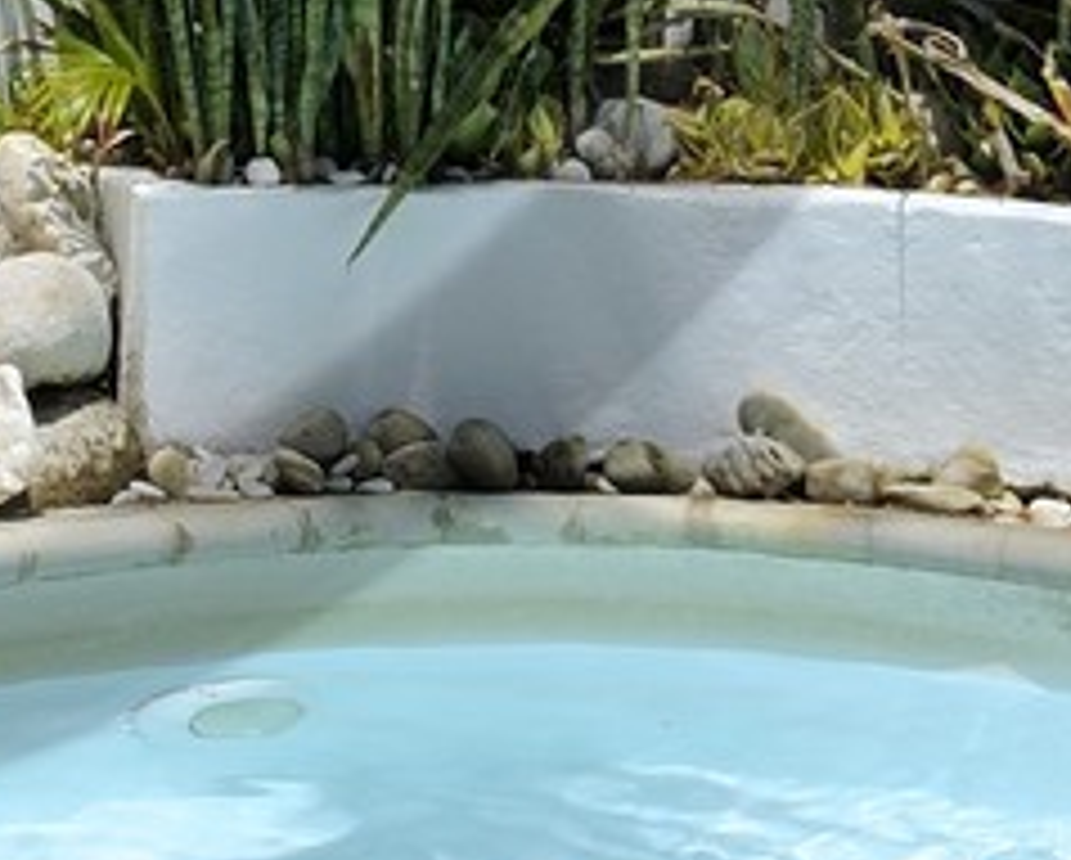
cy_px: -1002
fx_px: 5395
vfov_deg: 8.5
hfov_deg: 10.8
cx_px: -639
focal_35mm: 170
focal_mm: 27
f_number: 16
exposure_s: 1/160
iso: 200
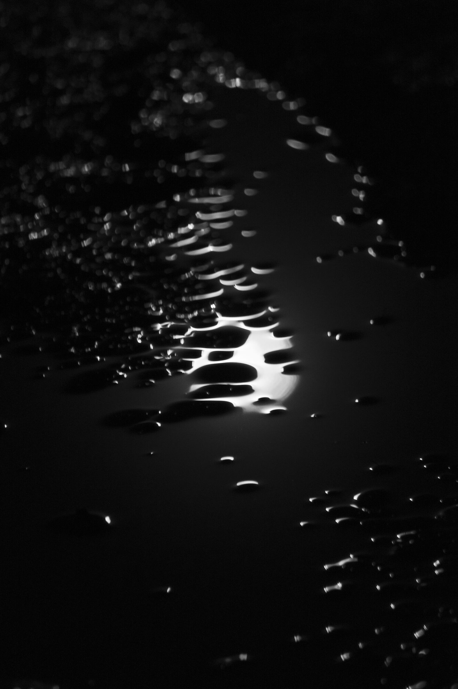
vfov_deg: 4.6
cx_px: 229
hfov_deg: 3.0
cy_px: 344
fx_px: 8602
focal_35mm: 450
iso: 800
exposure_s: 1/100
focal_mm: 300
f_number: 5.6
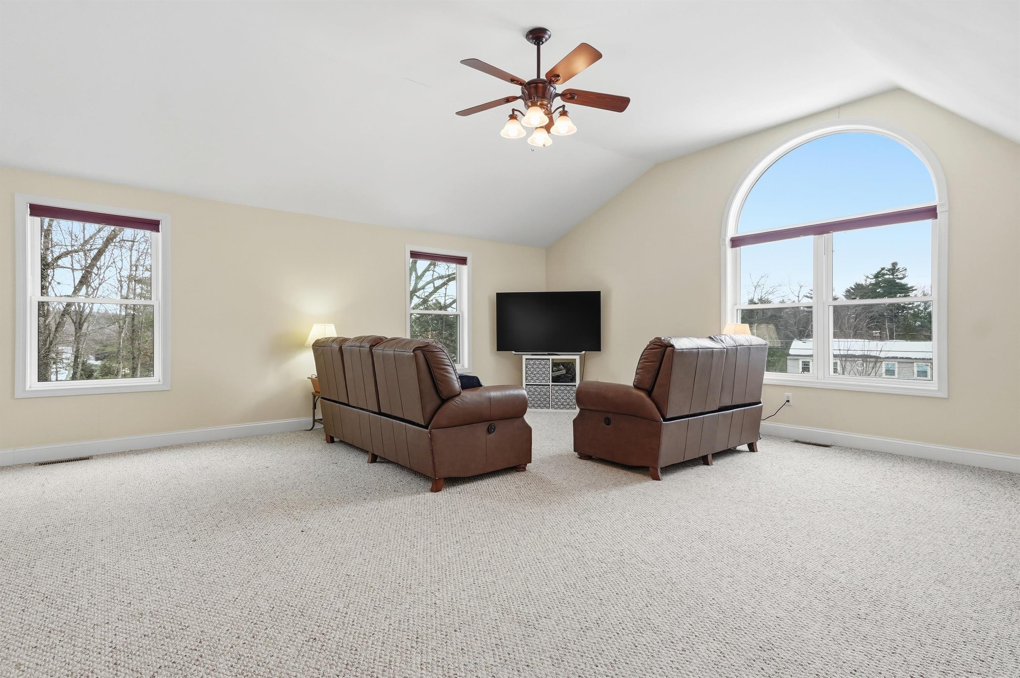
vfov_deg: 71.9
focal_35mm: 16
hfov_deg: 95.0
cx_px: 510
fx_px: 467
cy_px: 339
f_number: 7.1
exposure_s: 1/640
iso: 800
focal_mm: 11
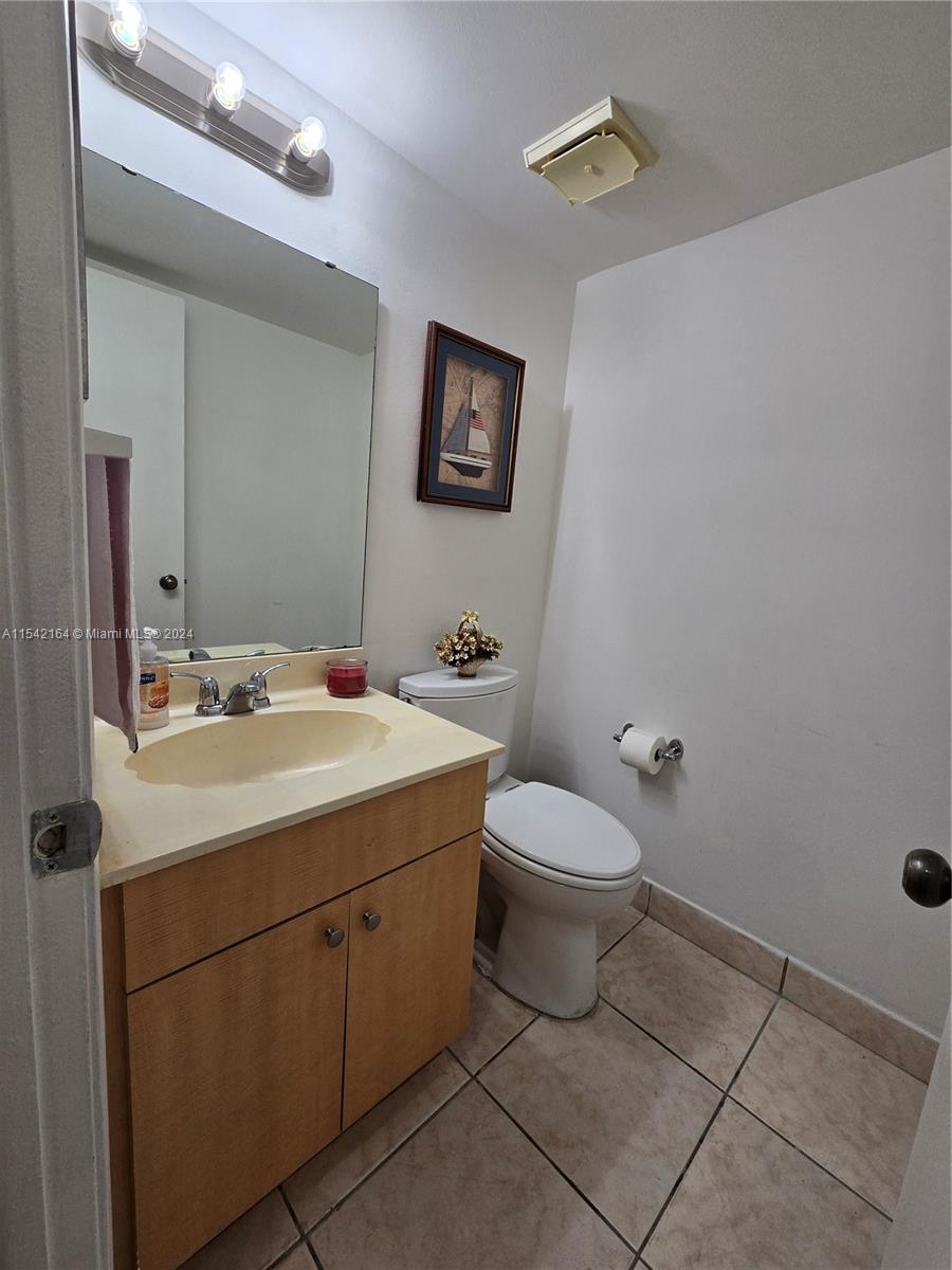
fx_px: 477
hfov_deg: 89.9
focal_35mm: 13
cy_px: 635
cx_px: 476
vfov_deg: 106.2
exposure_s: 1/120
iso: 80
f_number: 2.2
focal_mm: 2.2
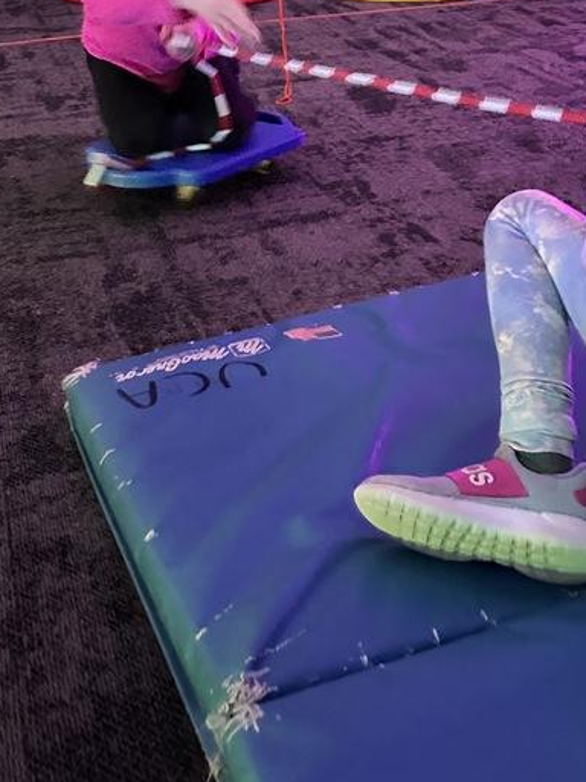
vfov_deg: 38.1
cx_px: 421
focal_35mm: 48
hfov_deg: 29.9
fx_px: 1083
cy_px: 148
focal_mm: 6.86
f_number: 1.78
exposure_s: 1/30
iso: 1600
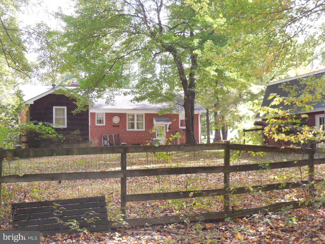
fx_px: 498
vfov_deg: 27.5
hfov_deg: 36.2
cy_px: 122
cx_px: 162
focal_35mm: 53
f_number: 4
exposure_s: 1/60
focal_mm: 9.4
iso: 200
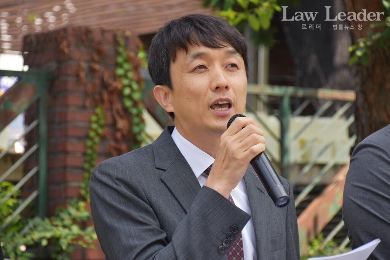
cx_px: 195
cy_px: 130
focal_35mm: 158
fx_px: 1706
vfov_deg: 8.7
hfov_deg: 13.0
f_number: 6.3
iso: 200
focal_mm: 105
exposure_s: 1/320
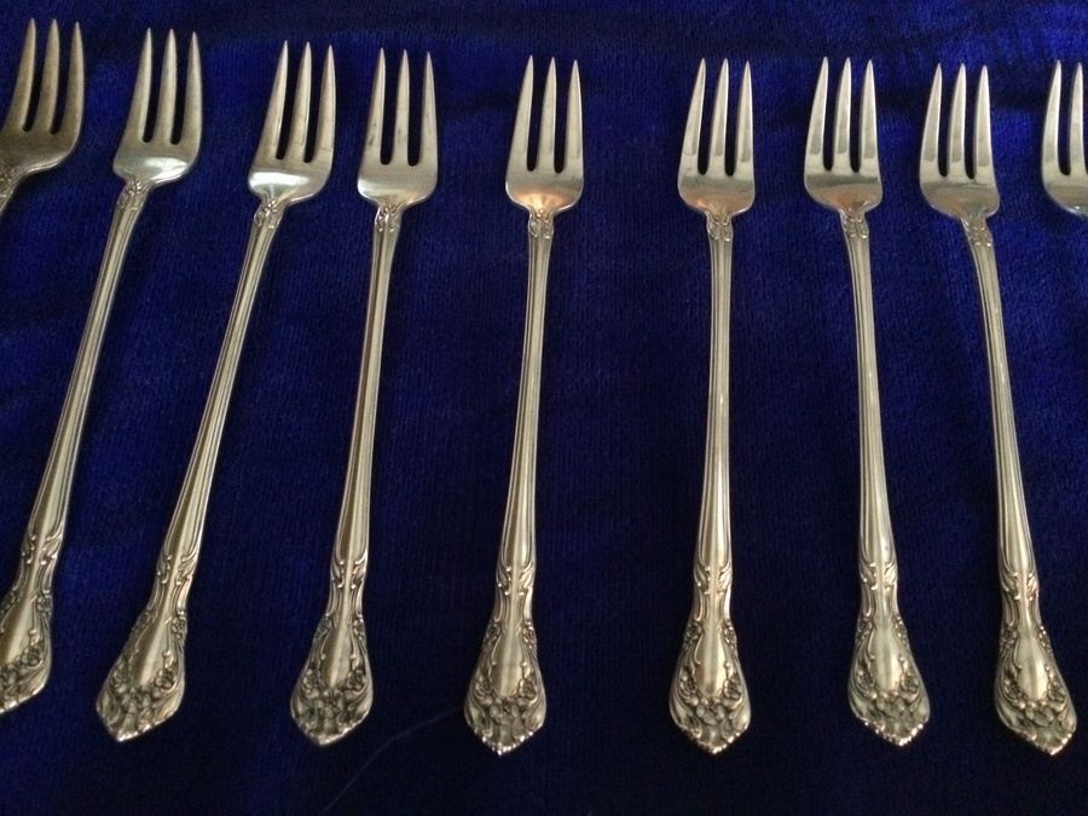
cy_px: 408
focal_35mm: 30
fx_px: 943
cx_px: 544
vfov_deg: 46.8
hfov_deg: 60.0
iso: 640
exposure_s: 1/15
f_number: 2.2
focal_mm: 4.12
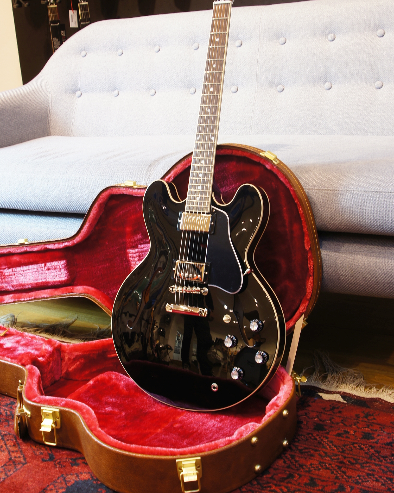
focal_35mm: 51
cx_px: 197
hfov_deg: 29.7
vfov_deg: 36.5
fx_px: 744
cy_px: 202
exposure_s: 1/1.67
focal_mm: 30
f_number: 7.1
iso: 100
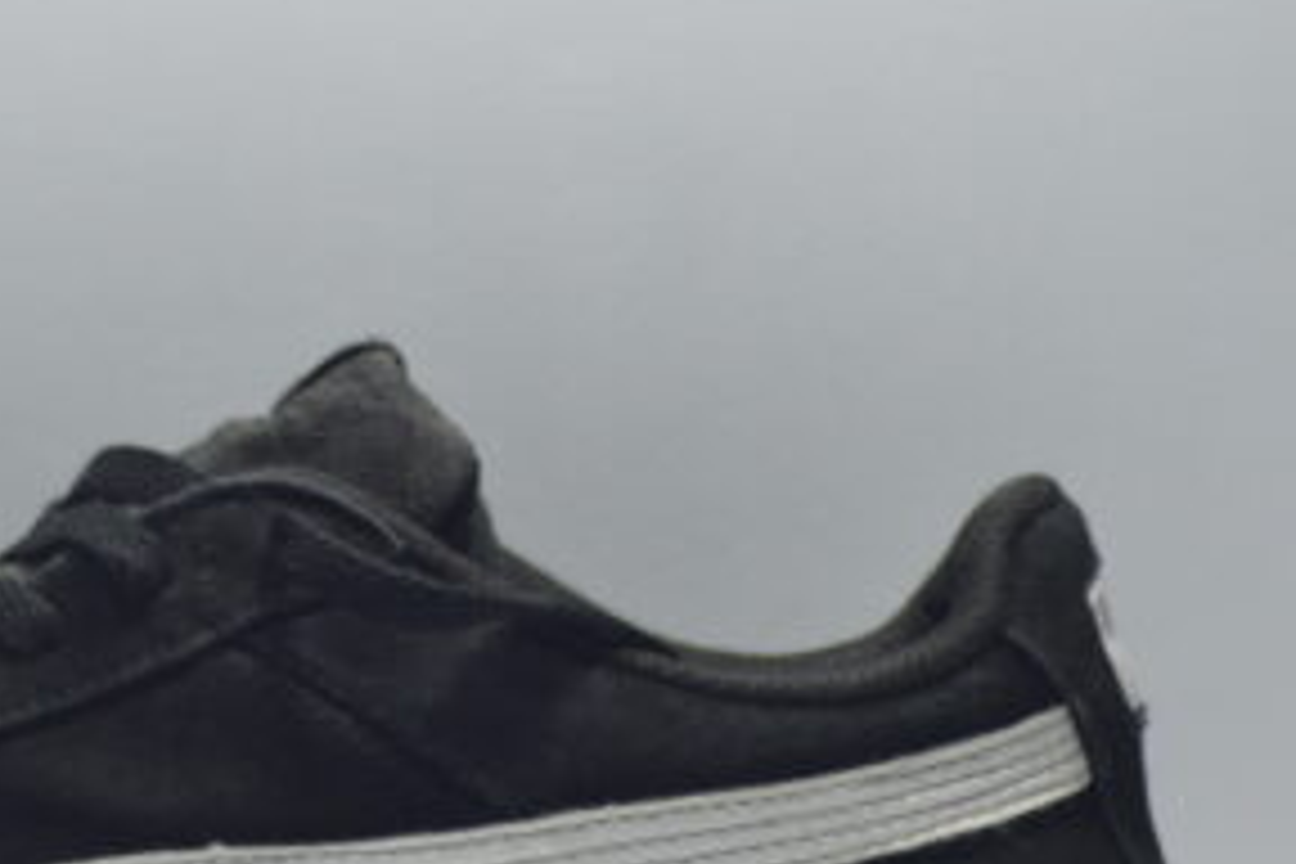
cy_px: 470
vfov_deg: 3.3
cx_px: 18
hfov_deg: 4.9
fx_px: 15192
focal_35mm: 422
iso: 500
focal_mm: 135
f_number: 4.2
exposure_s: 1/125
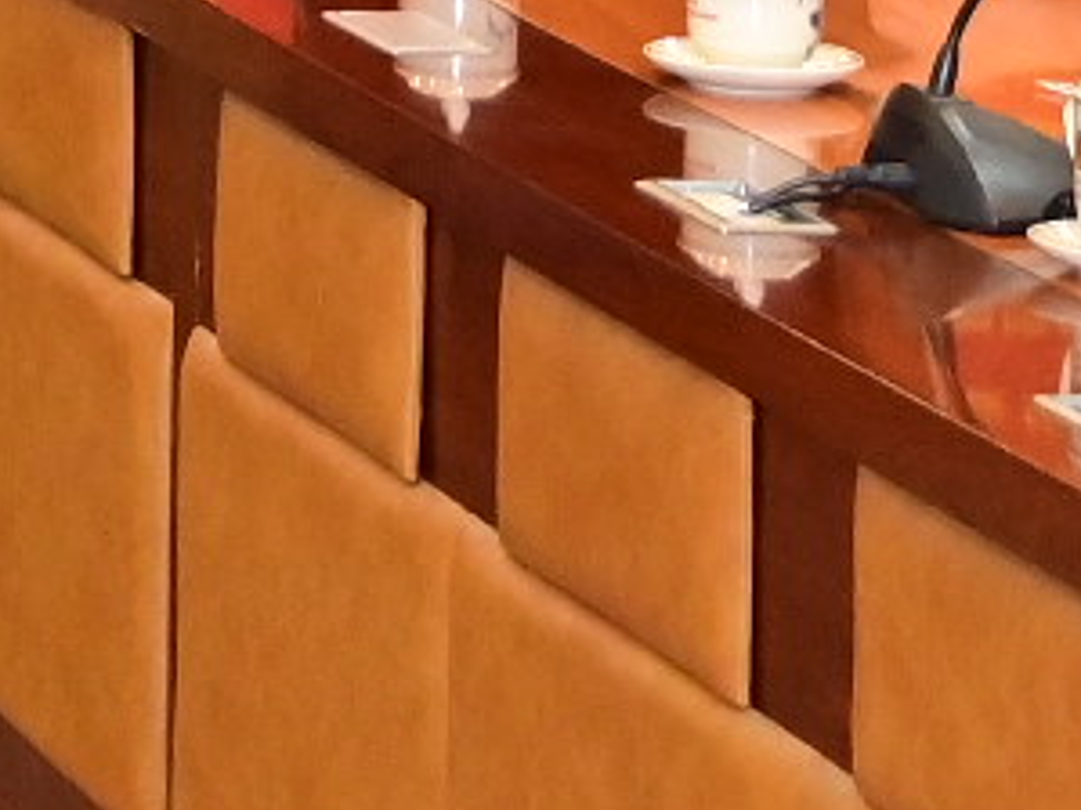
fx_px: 8303
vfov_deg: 5.3
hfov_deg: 6.8
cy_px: -1345
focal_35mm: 266
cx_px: -2003
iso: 3200
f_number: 4
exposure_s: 1/200
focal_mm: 28
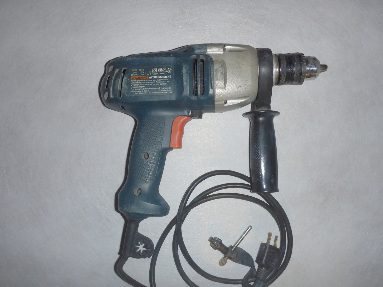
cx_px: 192
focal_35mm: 28
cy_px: 144
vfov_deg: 49.7
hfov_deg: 63.4
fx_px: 310
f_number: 3.3
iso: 400
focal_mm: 4.9
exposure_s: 1/8
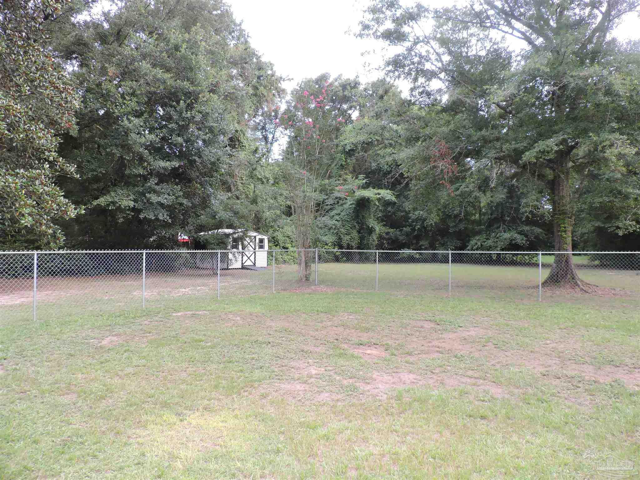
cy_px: 240
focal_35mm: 24
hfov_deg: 71.6
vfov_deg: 56.8
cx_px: 320
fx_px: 444
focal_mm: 4.3
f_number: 3
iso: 640
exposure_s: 1/60
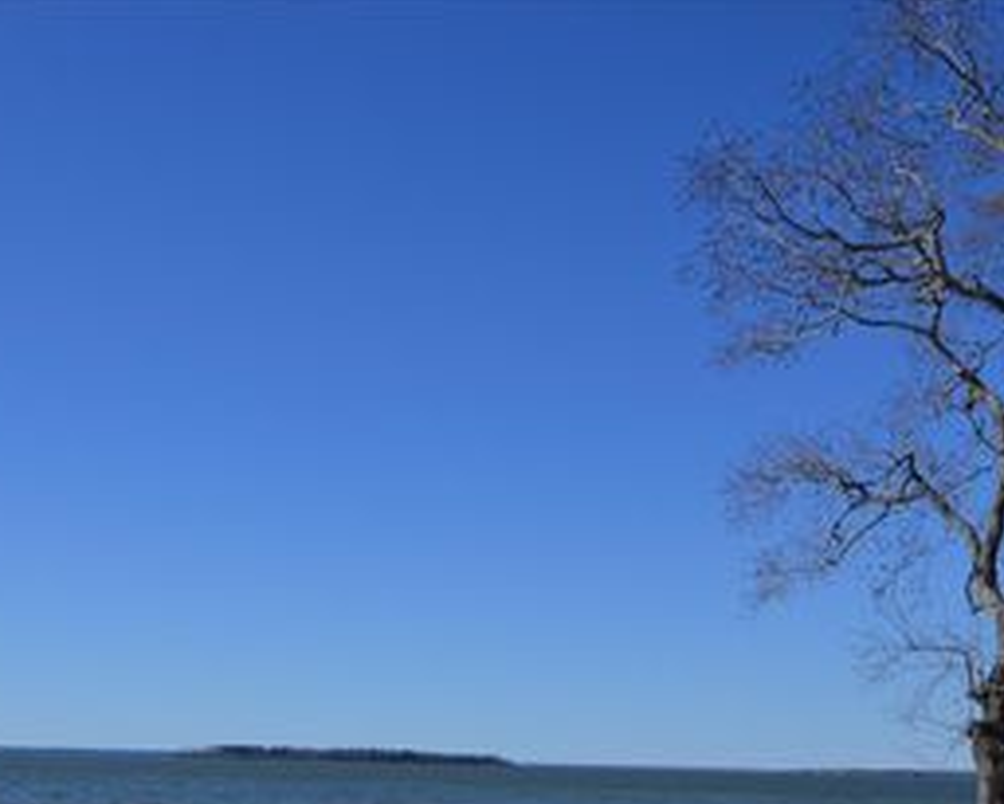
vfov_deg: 27.1
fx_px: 1635
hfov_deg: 33.7
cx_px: 294
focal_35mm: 55
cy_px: 645
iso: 100
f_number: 9
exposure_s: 1/320
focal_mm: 20
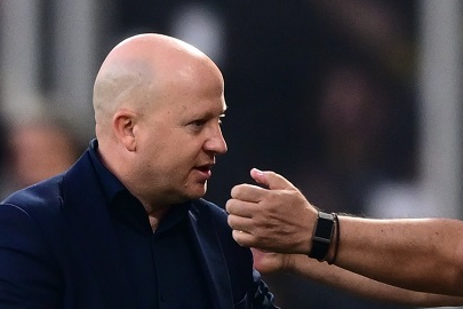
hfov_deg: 2.3
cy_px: 304
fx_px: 11433
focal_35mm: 889
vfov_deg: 1.5
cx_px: 290
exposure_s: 1/800
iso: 1000
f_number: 2.8
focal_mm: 400
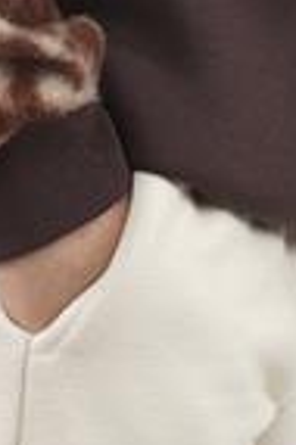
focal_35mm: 604
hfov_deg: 2.3
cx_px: 209
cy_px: -492
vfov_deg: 3.4
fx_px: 7467
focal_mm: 69
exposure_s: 1/160
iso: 80
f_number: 8
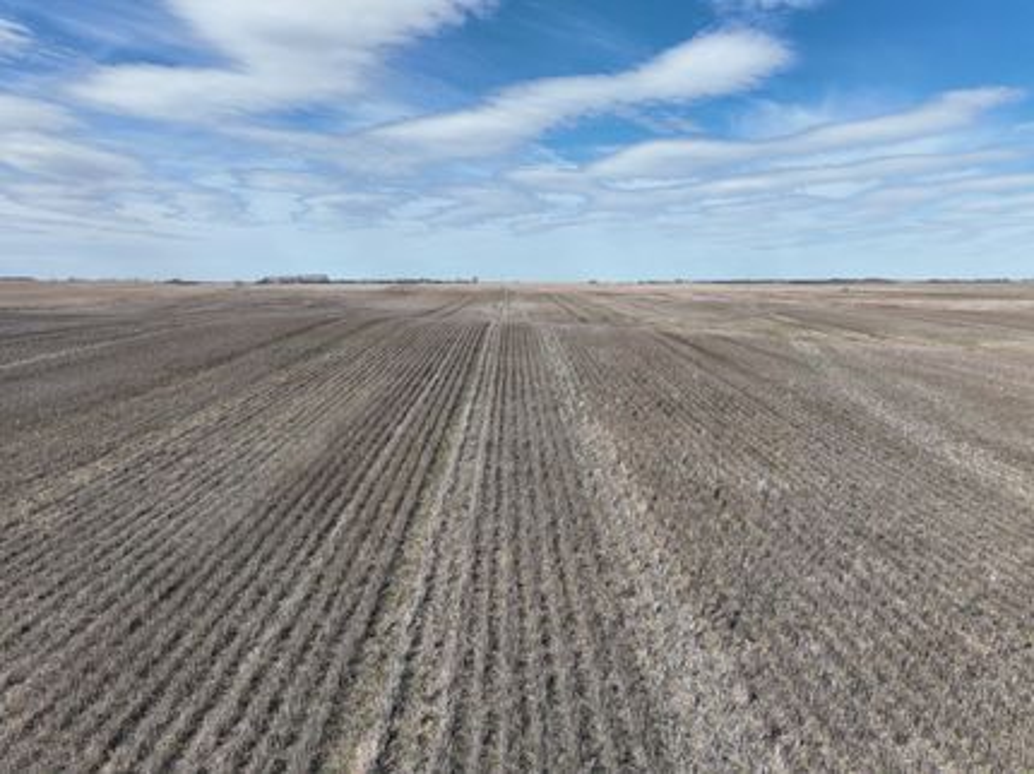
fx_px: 716
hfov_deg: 71.6
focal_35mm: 24
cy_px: 387
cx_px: 517
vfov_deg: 56.8
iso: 100
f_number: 2.8
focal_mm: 12.29
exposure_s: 1/2000
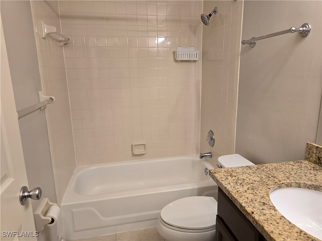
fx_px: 214
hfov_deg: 73.9
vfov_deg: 58.9
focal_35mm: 23
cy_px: 120
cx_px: 161
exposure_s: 1/120
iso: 160
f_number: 1.7
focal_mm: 6.3
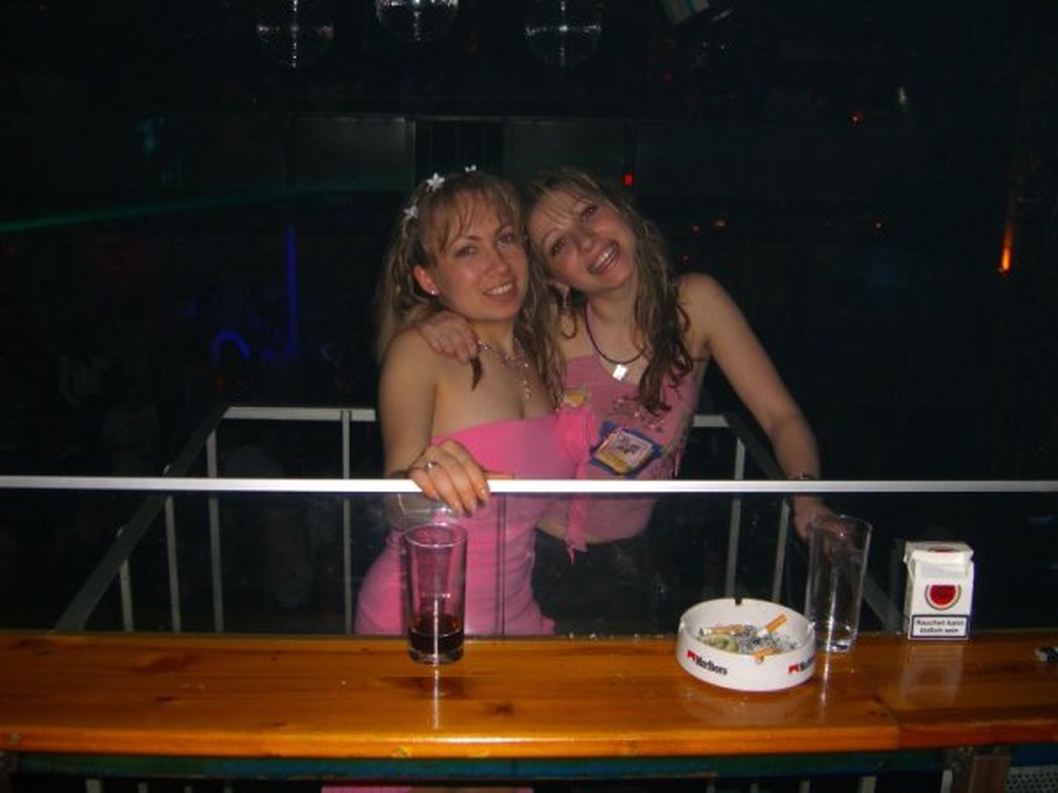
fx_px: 1161
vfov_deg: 37.7
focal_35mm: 38
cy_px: 396
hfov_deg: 49.0
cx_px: 529
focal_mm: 7.9
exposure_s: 1/60
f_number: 2.8
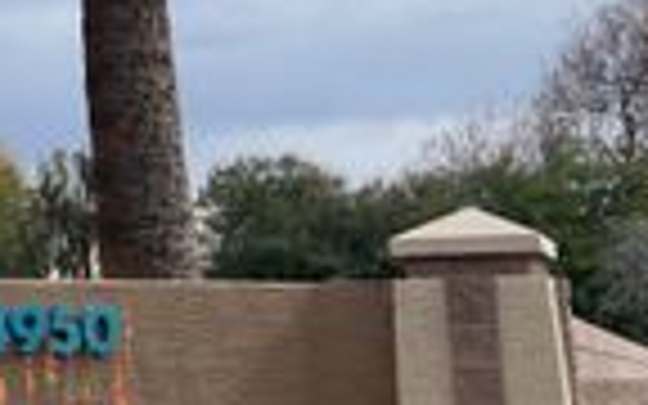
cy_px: 106
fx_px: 1625
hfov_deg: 19.6
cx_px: -320
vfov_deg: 14.2
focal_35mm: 92
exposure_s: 1/4202
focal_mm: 5.1
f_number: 1.6
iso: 32
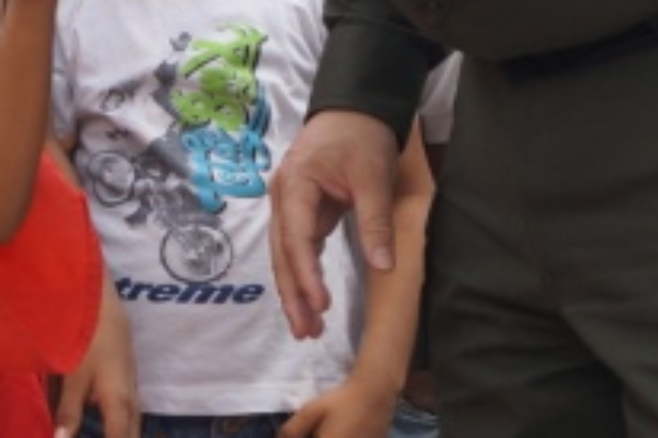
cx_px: -128
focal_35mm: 134
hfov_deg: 14.8
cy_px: 30
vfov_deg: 10.2
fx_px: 2447
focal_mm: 18
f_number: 4.5
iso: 100
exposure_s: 1/320
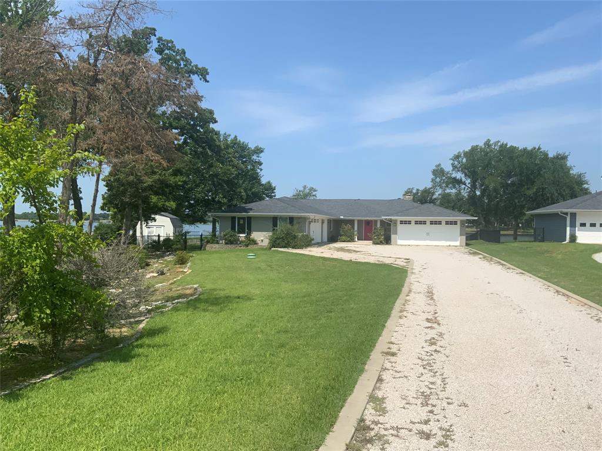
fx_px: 504
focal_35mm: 29
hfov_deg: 61.7
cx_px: 301
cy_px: 226
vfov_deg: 48.2
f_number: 1.8
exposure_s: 1/3125
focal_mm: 3
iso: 20
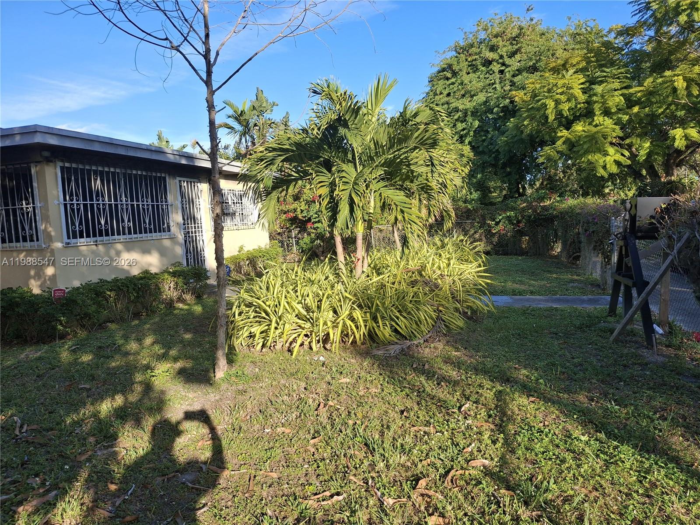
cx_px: 350
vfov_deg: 54.9
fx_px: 506
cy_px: 262
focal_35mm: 25
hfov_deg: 69.4
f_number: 1.8
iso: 32
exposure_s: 1/1229
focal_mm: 4.69
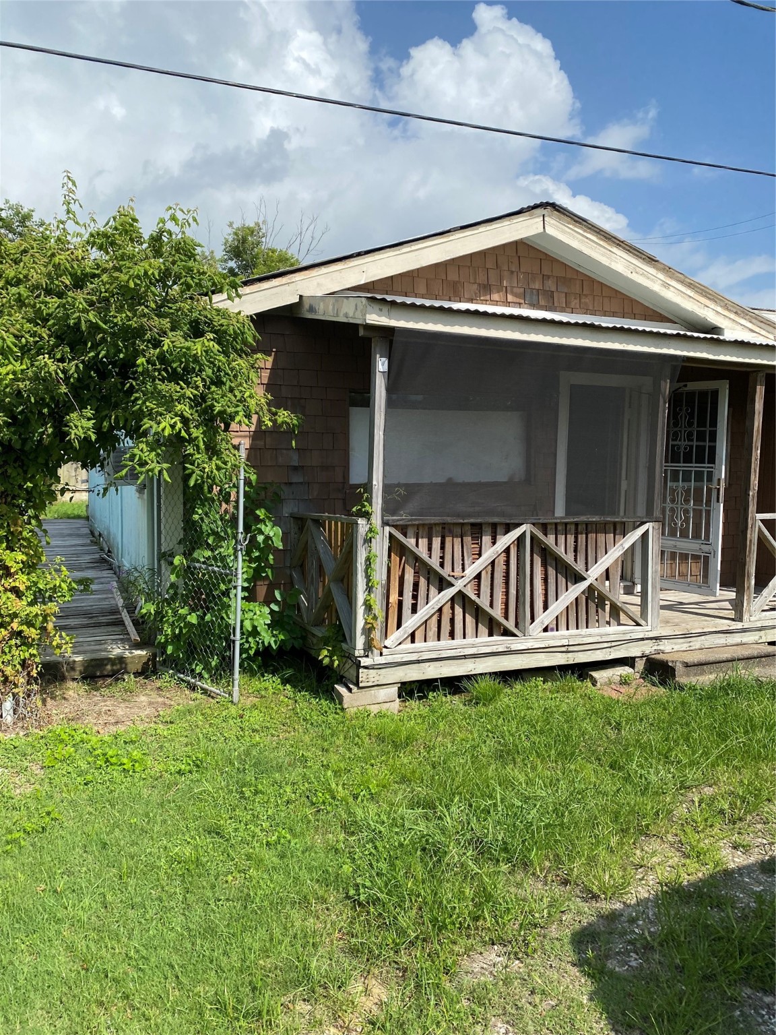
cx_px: 388
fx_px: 777
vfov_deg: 67.3
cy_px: 518
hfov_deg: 53.1
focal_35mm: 26
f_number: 1.8
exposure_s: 1/3300
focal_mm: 4.25
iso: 32
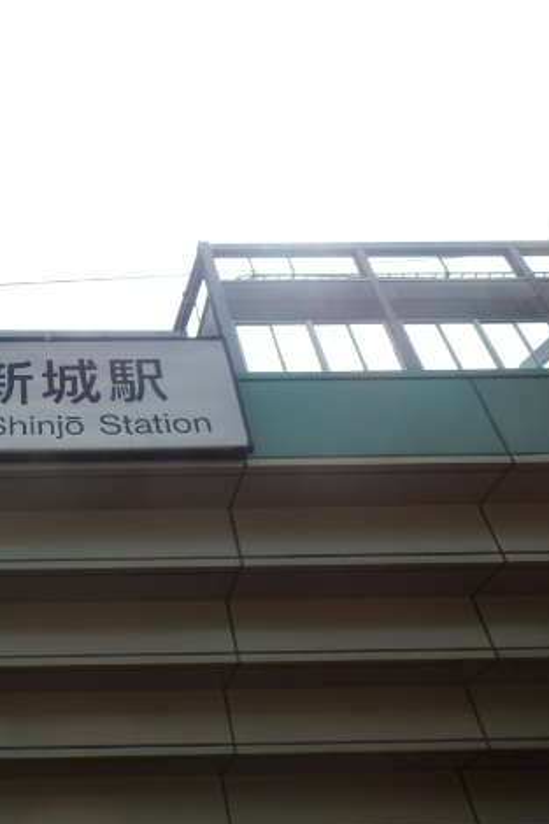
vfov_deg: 55.8
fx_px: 778
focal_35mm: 34
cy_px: 408
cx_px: 14
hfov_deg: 35.5
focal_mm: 4.2
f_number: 7.9
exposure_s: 1/160
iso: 80
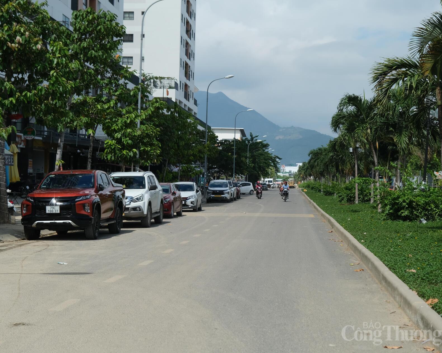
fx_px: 837
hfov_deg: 29.5
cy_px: 175
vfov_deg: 23.8
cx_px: 183
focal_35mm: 64
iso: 320
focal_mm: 37.6
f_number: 4.5
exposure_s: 1/2500
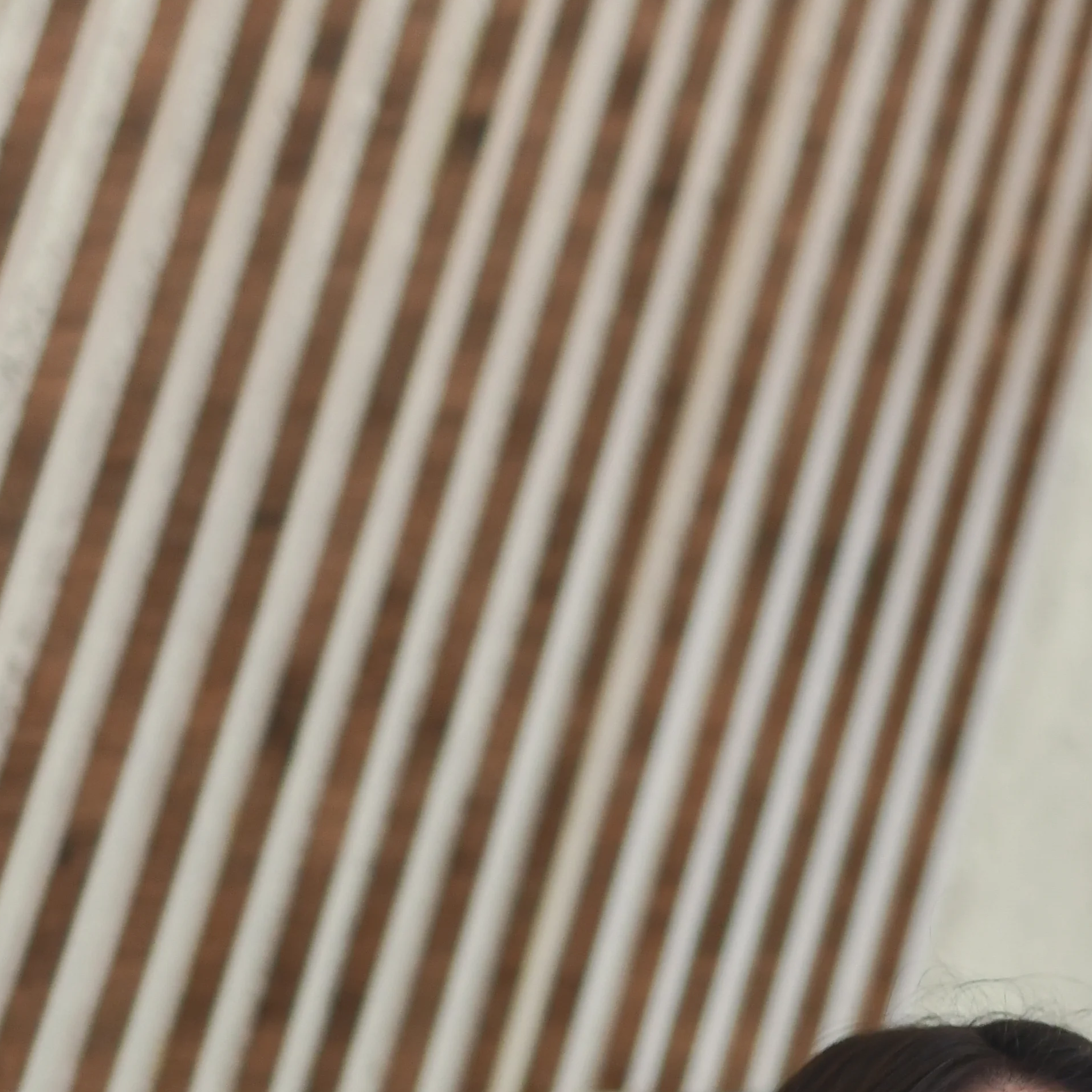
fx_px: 6567
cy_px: 1496
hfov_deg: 9.3
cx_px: 1639
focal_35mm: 184
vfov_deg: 9.3
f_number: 2
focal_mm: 50
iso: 400
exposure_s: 1/200
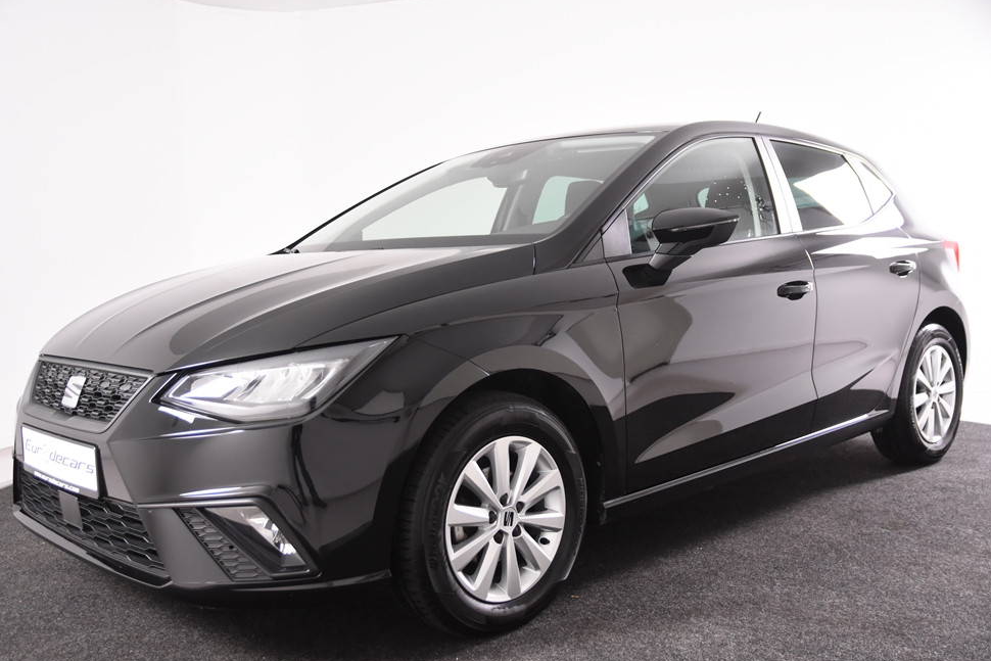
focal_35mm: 38
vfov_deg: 35.1
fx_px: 1046
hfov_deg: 50.7
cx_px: 474
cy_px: 345
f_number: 3.2
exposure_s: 1/40
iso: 1600
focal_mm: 24
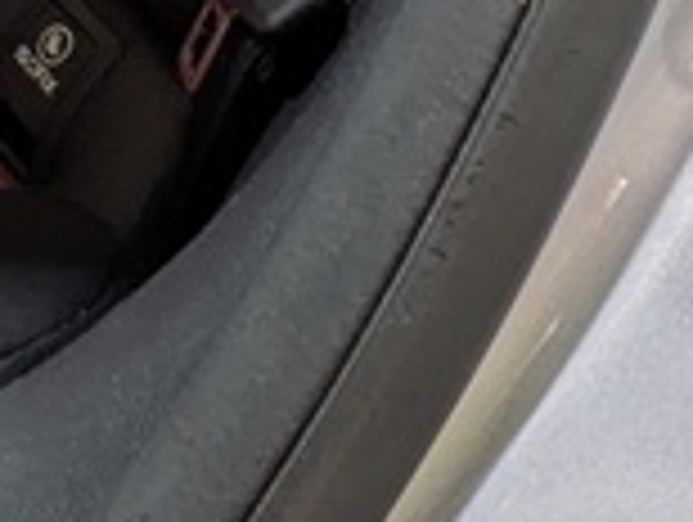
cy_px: -860
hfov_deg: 15.9
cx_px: -734
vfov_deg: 11.8
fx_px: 1865
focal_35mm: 93
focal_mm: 1.83
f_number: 2.2
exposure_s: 1/30
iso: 56
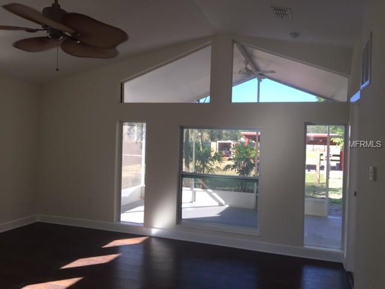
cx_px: 192
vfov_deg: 48.2
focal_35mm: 29
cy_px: 144
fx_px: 323
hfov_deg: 61.7
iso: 32
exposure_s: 1/120
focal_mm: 4.15
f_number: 2.2
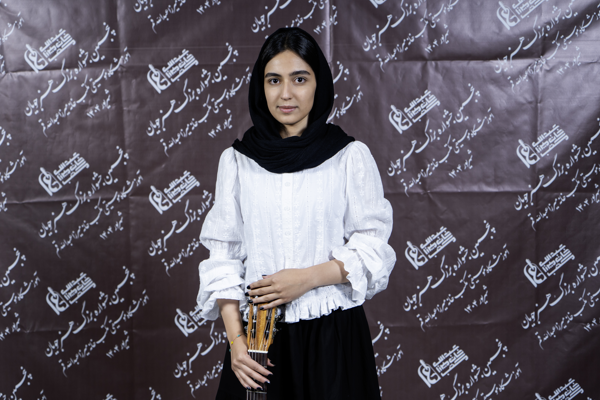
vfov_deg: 21.9
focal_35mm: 62
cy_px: 203
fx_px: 1033
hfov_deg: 32.4
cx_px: 297
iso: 320
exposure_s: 1/125
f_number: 4
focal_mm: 61
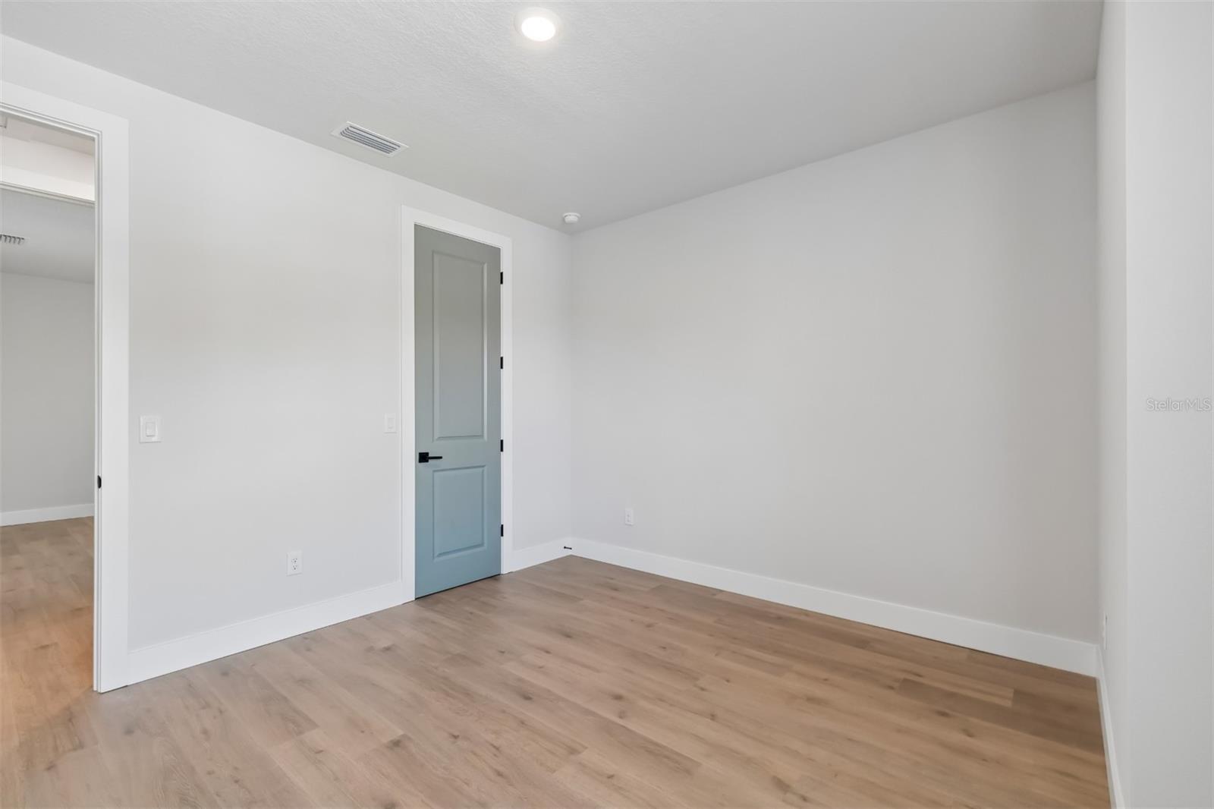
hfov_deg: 100.4
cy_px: 404
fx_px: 506
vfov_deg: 77.3
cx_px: 607
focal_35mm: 15
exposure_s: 1/8
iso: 100
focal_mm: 10
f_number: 7.1
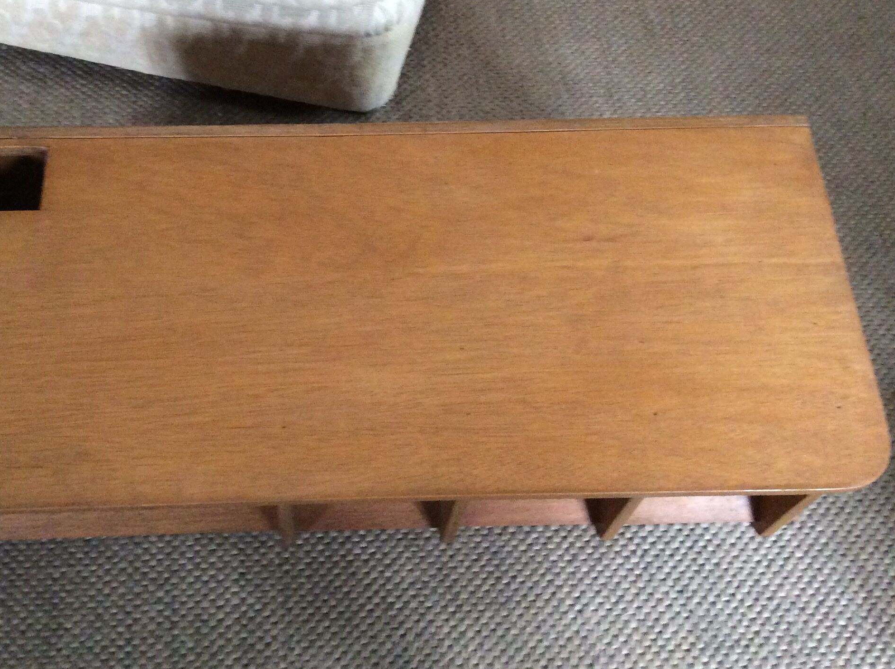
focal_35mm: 44
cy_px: 254
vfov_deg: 32.6
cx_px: 341
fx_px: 1136
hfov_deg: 42.7
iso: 250
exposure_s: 1/25
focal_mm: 3.3
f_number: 2.4
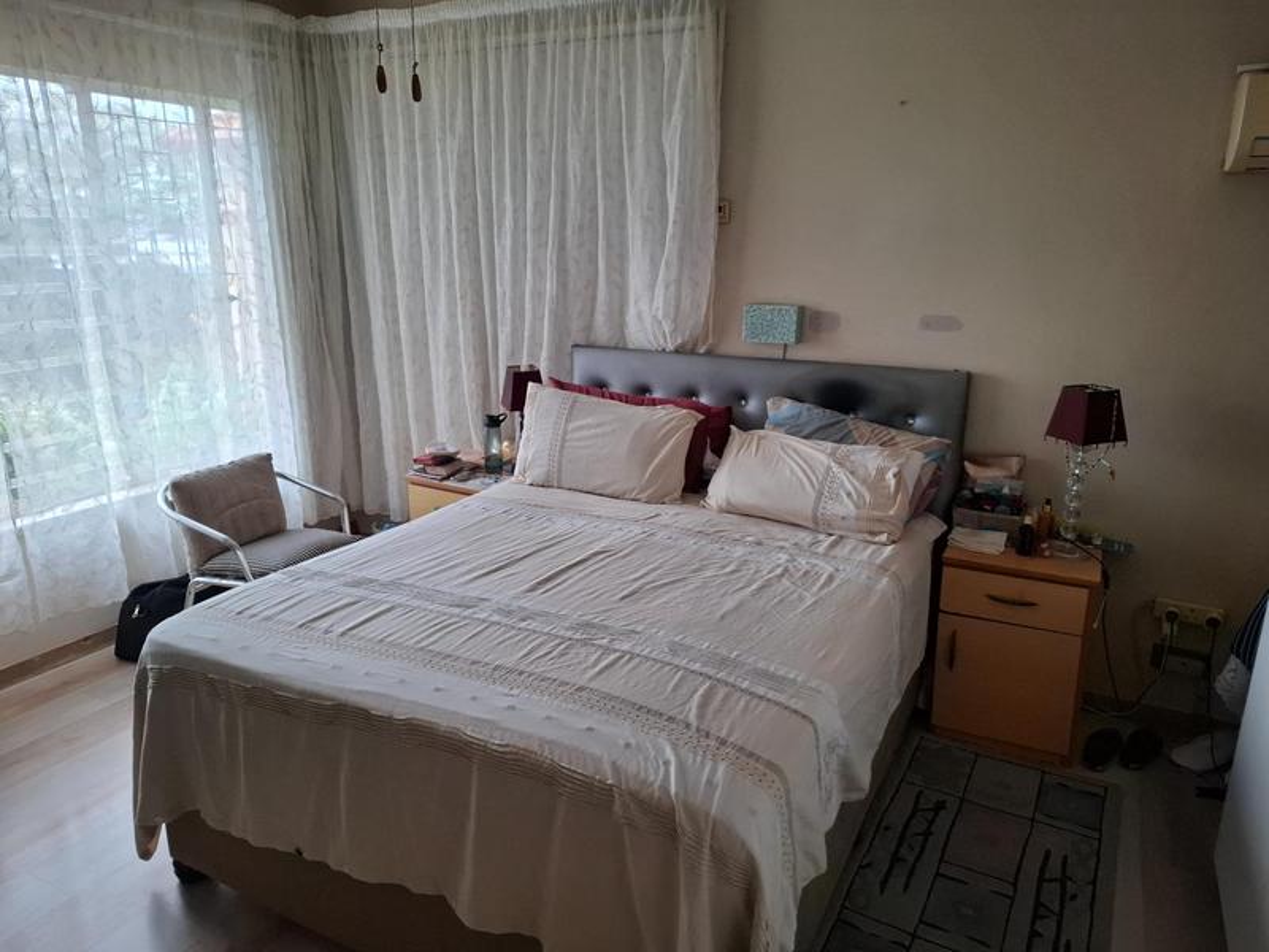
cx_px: 634
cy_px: 476
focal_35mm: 23
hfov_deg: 73.9
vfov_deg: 58.9
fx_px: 843
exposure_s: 1/100
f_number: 1.8
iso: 80
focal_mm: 5.54
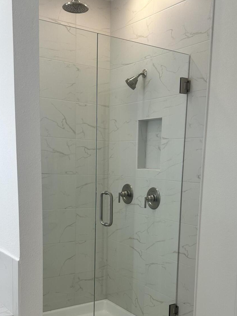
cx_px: 129
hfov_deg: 33.6
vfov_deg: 42.6
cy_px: 235
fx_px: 393
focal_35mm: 43
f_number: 1.78
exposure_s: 1/148
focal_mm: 6.86
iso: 64
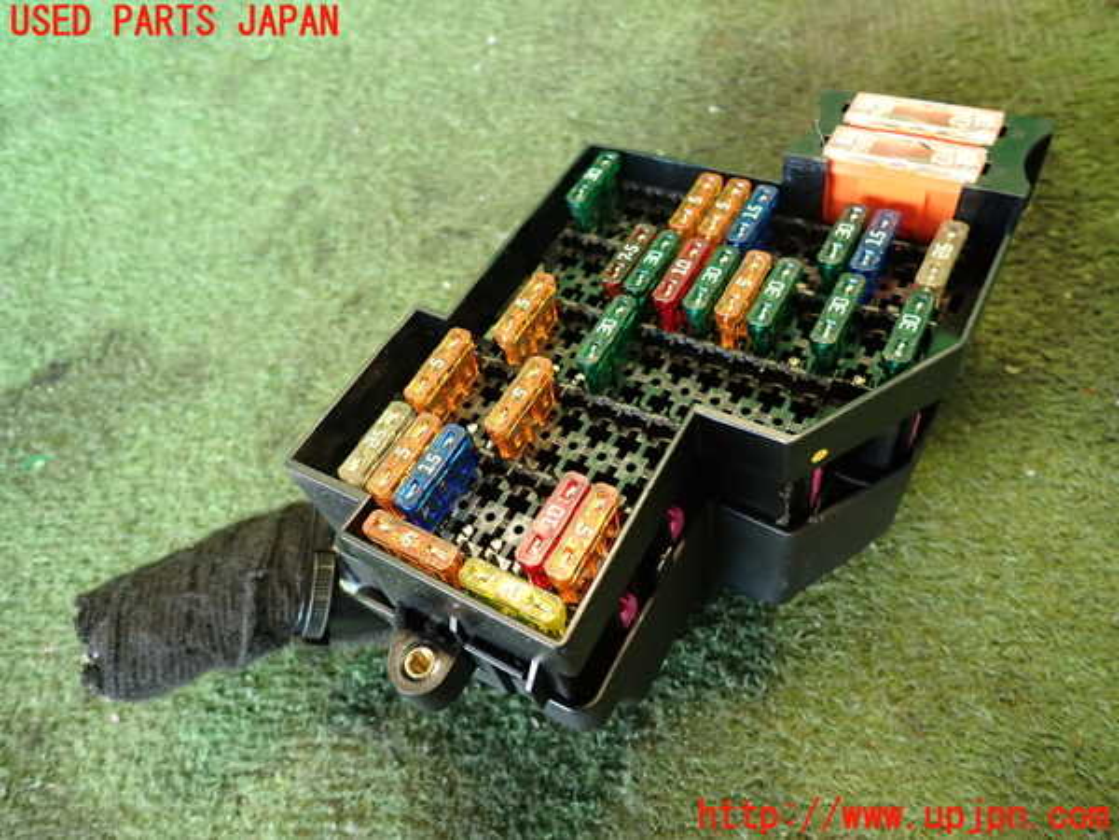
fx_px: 808
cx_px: 560
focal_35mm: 25
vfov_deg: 54.9
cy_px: 420
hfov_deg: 69.4
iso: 320
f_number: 2
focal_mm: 4.5
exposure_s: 1/30
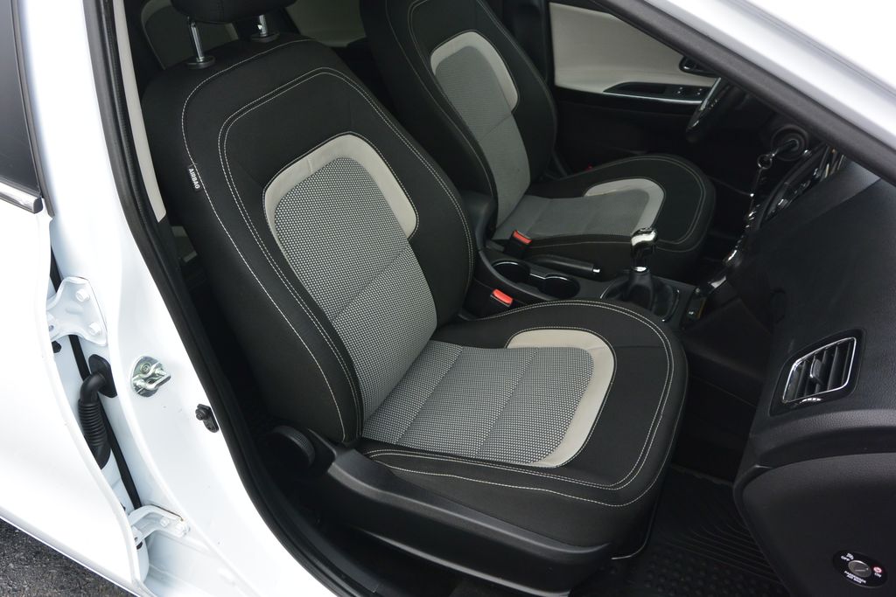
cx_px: 448
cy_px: 298
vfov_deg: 47.9
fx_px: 672
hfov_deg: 67.4
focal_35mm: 27
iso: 160
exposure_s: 1/160
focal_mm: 10
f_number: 3.5
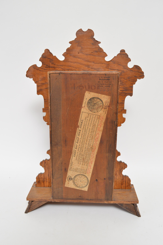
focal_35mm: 33
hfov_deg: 39.9
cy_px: 122
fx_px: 225
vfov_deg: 57.3
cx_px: 82
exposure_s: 1/80
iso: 800
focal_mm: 22
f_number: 9
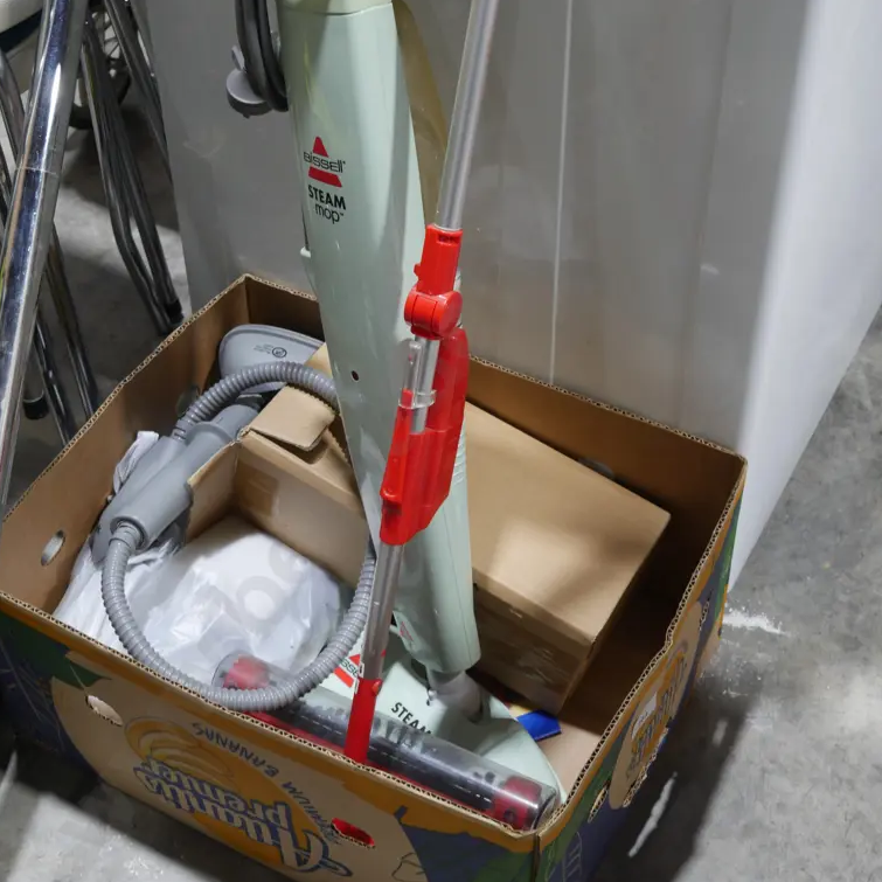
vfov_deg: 28.6
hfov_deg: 28.6
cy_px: 369
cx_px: 435
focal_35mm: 60
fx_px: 1730
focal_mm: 25
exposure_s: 1/60
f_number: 5.3
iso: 500
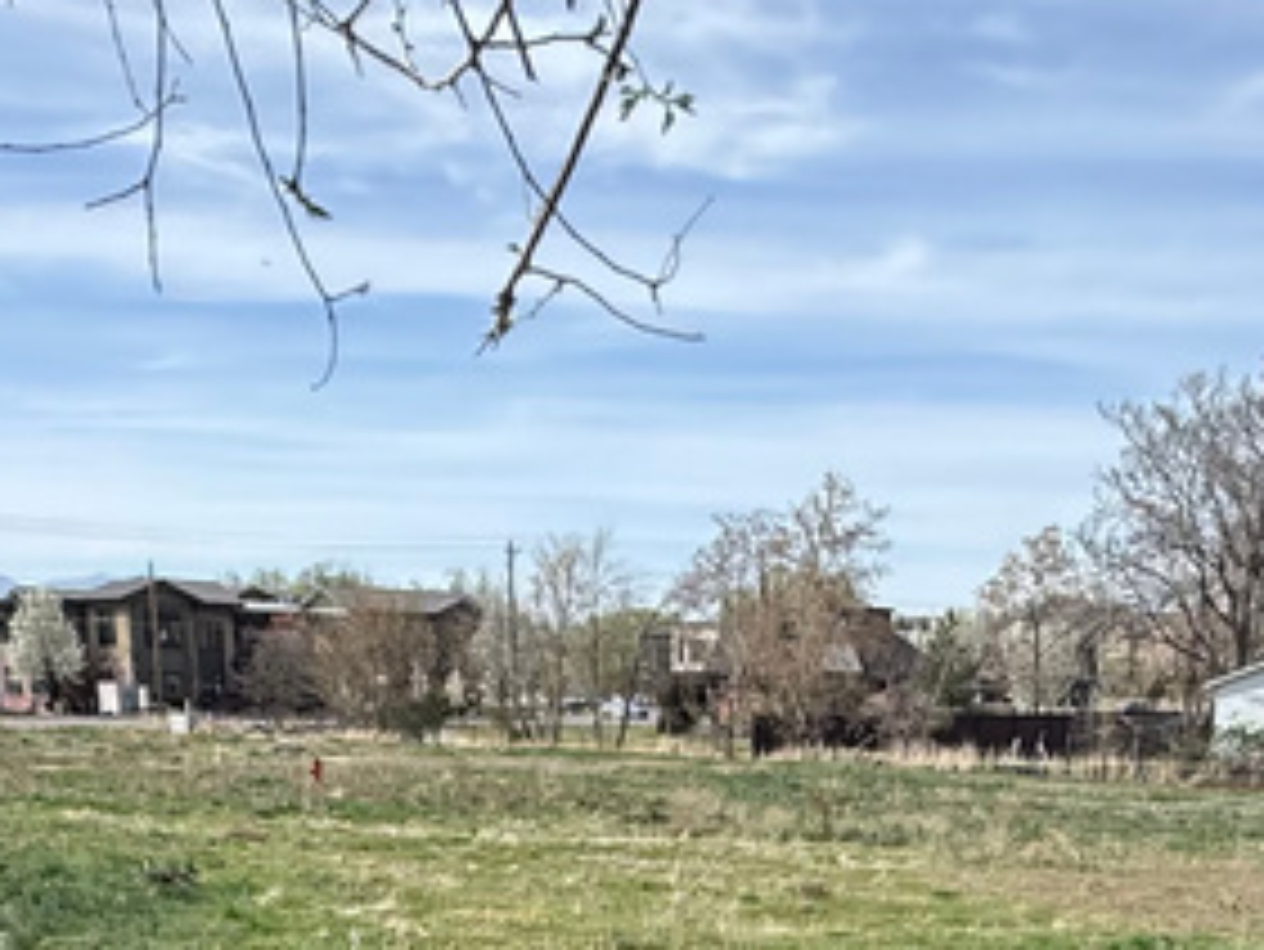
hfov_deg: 37.3
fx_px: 1863
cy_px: 1319
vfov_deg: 24.1
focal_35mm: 51
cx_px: 765
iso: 50
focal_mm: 2.22
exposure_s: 1/1087
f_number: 2.2
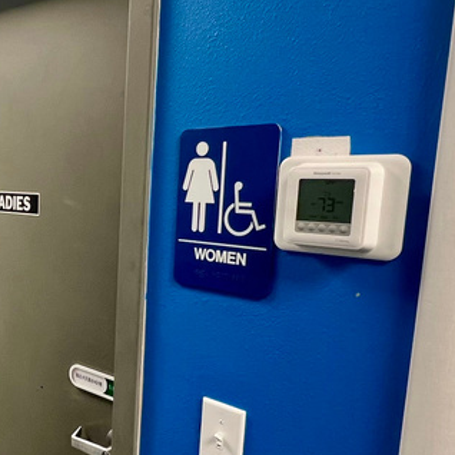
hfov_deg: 40.1
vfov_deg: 44.7
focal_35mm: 37
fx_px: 550
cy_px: 269
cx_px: 13
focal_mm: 1.57
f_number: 1.8
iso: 200
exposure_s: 1/60
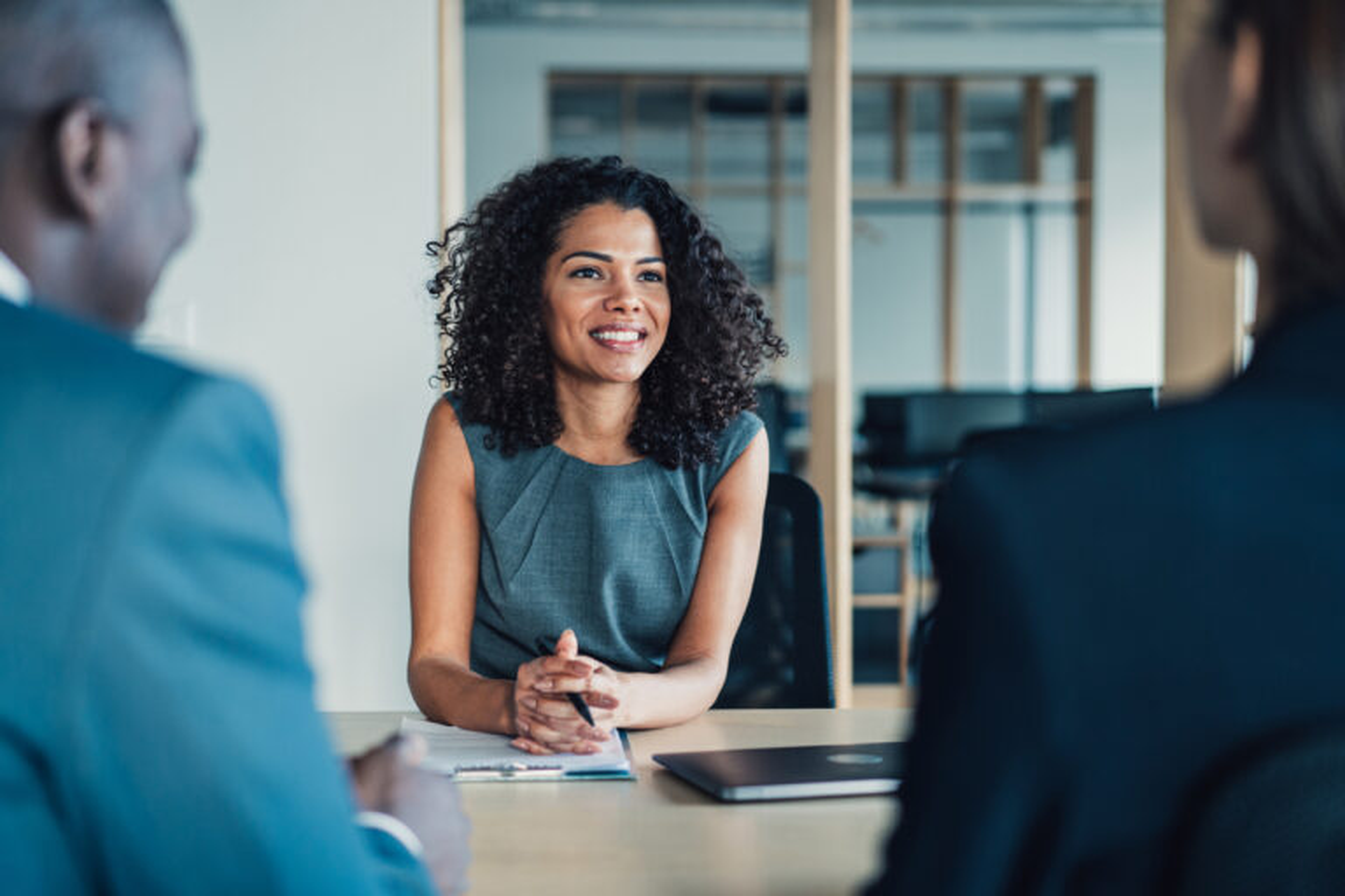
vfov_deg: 24.6
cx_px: 672
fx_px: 2055
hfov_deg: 36.2
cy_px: 448
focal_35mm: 55
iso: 800
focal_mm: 55
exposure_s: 1/250
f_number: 2.2
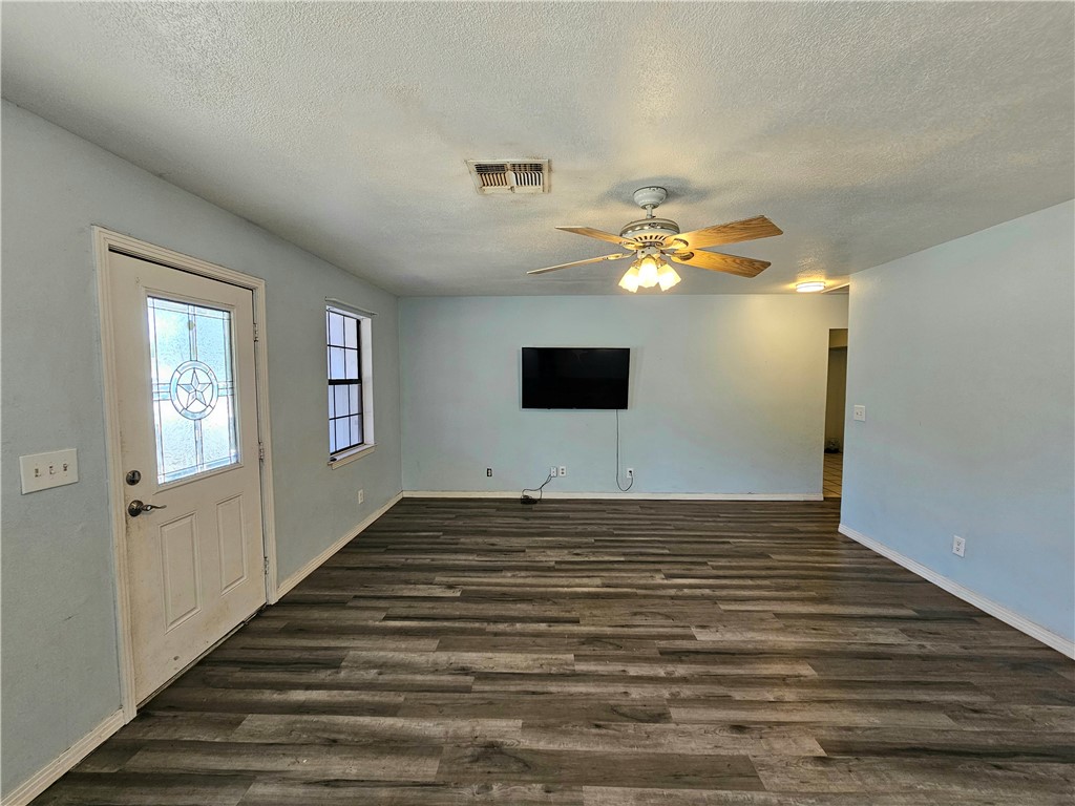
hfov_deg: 106.2
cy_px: 403
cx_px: 538
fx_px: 404
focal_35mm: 13
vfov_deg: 89.9
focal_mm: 2.2
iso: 125
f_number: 2.2
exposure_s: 1/60.2
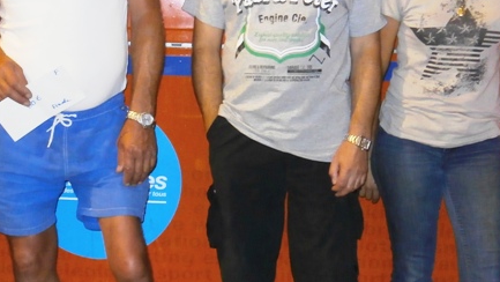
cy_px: 138
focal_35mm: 67
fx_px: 889
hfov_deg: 31.1
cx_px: 157
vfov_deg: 18.0
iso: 200
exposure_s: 1/30
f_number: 2.8
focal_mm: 4.7
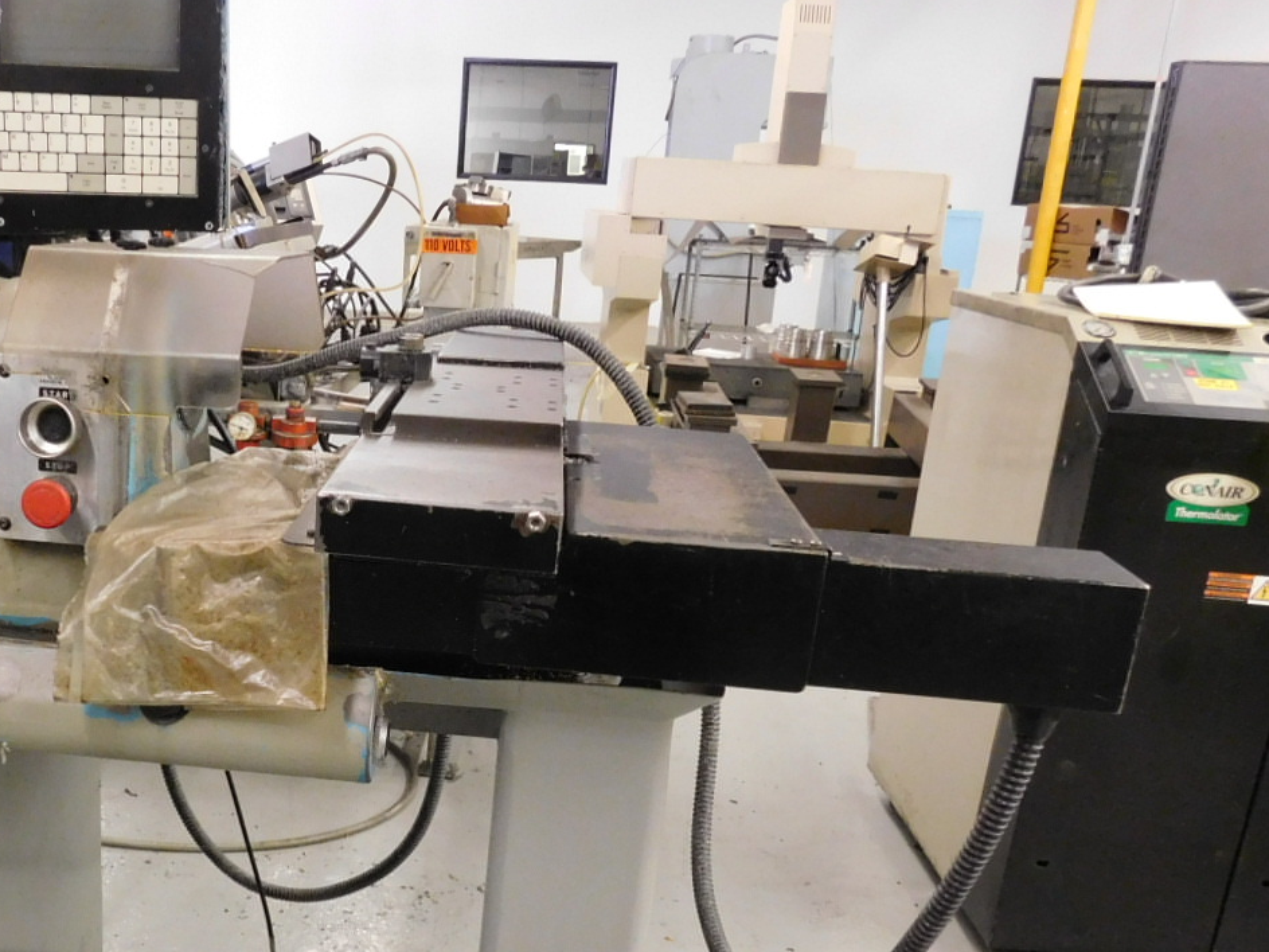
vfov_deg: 36.4
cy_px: 651
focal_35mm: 39
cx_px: 327
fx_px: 1430
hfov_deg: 46.3
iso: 400
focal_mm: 4
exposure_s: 1/15
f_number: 3
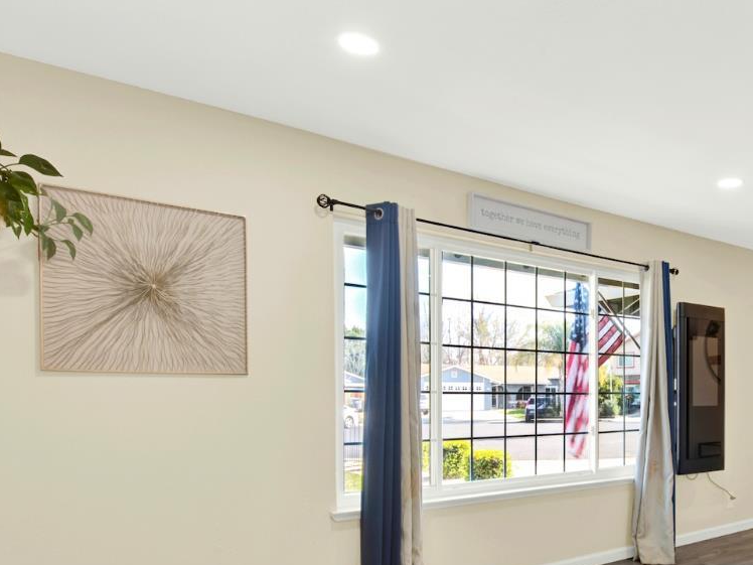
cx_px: 590
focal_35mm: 27
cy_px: 391
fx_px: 587
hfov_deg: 60.6
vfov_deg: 50.1
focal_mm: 14
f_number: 14
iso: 100
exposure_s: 1/5
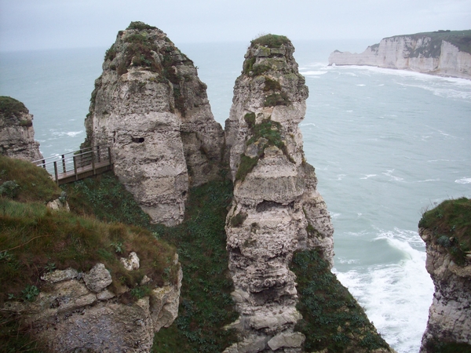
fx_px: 503
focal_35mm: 37
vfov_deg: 38.7
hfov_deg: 50.1
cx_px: 236
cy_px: 176
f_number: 2.8
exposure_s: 1/215
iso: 80
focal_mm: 6.2
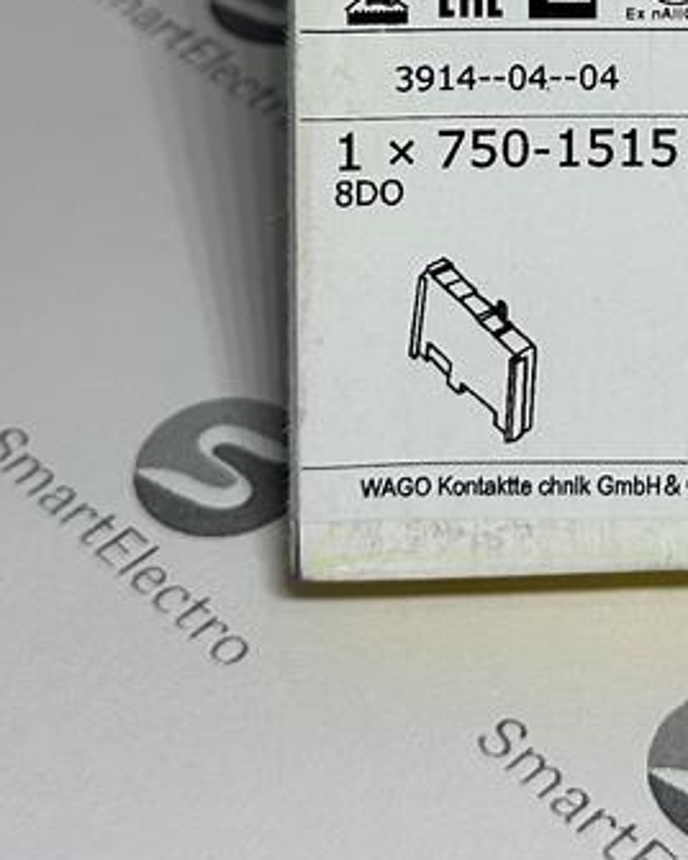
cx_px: 734
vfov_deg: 16.6
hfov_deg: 13.5
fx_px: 2851
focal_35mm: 112
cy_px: -116
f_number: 1.78
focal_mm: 6.86
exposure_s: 1/615
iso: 100
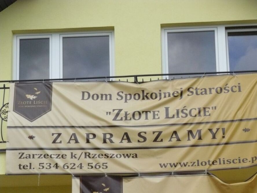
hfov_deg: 17.6
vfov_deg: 13.2
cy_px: 96
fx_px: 832
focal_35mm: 112
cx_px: 128
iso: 400
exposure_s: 1/320
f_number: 8
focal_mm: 18.6
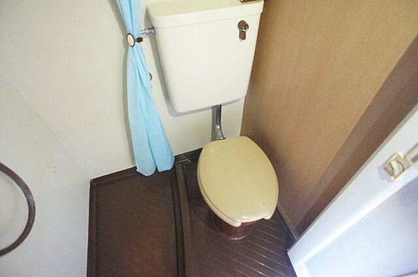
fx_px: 278
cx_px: 209
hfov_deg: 73.8
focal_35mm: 24
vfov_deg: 53.0
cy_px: 138
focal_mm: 16
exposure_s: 1/40
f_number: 3.5
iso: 6400
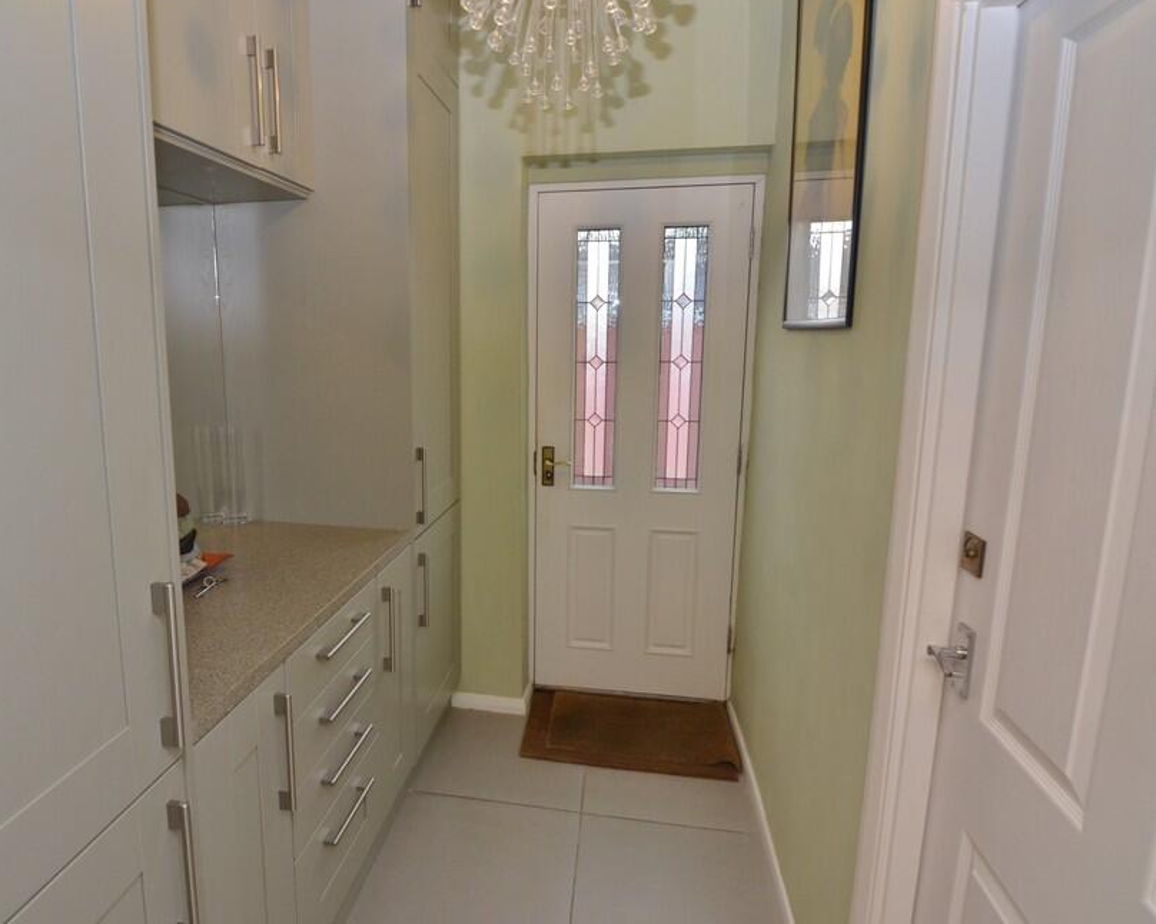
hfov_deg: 80.8
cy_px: 448
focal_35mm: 20
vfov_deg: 69.2
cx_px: 475
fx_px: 670
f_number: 5.6
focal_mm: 11
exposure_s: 1/60
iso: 800
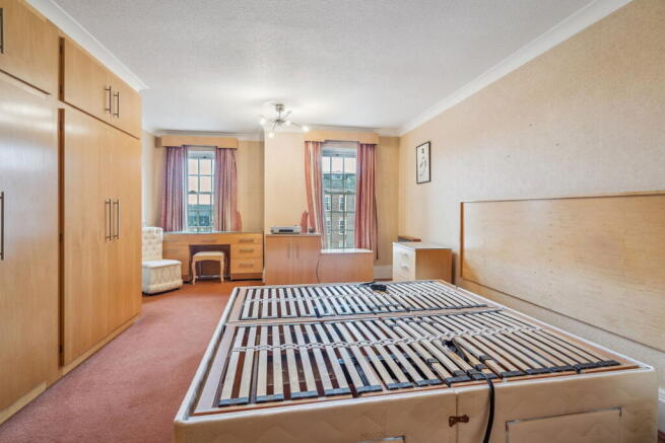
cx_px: 332
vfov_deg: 73.8
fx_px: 296
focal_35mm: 16
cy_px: 222
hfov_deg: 96.7
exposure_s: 1/3.33
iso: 320
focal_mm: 16
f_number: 5.6
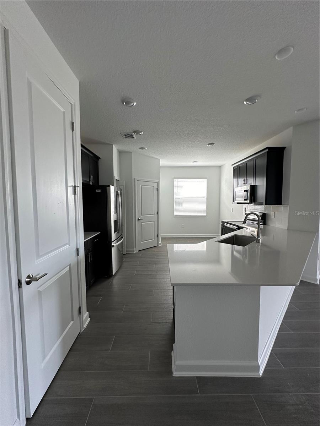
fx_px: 173
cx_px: 160
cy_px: 213
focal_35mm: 14
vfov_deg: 102.1
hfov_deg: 85.7
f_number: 2.2
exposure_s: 1/120
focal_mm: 2.22
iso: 200
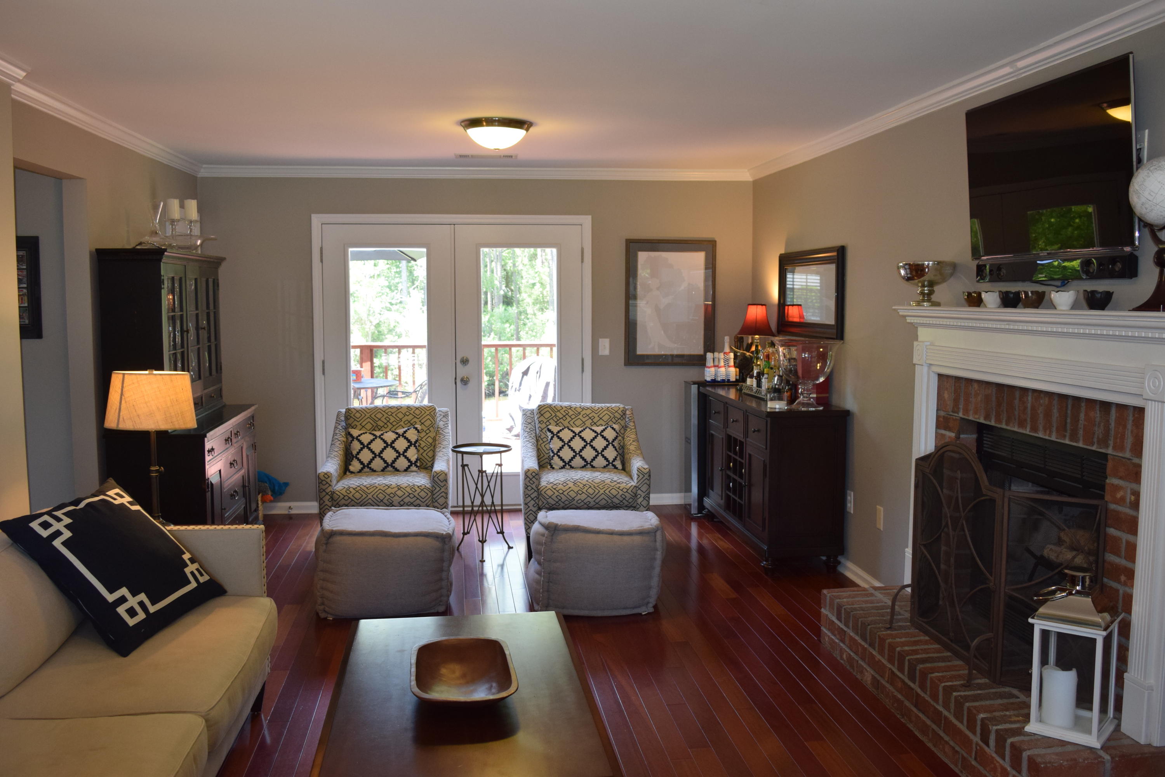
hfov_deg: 59.5
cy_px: 388
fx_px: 1019
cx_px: 582
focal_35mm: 32
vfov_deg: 41.7
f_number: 5
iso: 800
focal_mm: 21
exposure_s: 1/100
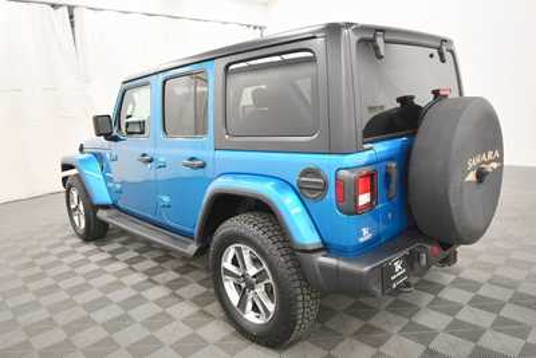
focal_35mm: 25
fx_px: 372
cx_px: 268
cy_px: 179
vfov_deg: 51.3
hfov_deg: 71.5
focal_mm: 17
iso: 1800
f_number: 5.3
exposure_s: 1/125
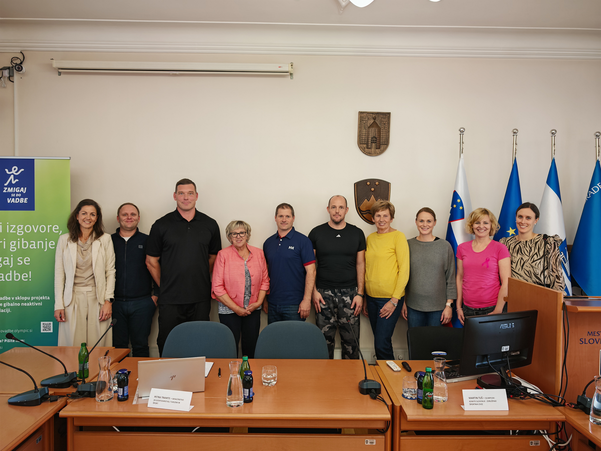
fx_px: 417
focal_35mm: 24
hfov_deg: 71.6
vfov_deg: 56.8
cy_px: 226
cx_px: 300
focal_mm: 6.83
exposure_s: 1/50
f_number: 2
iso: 125
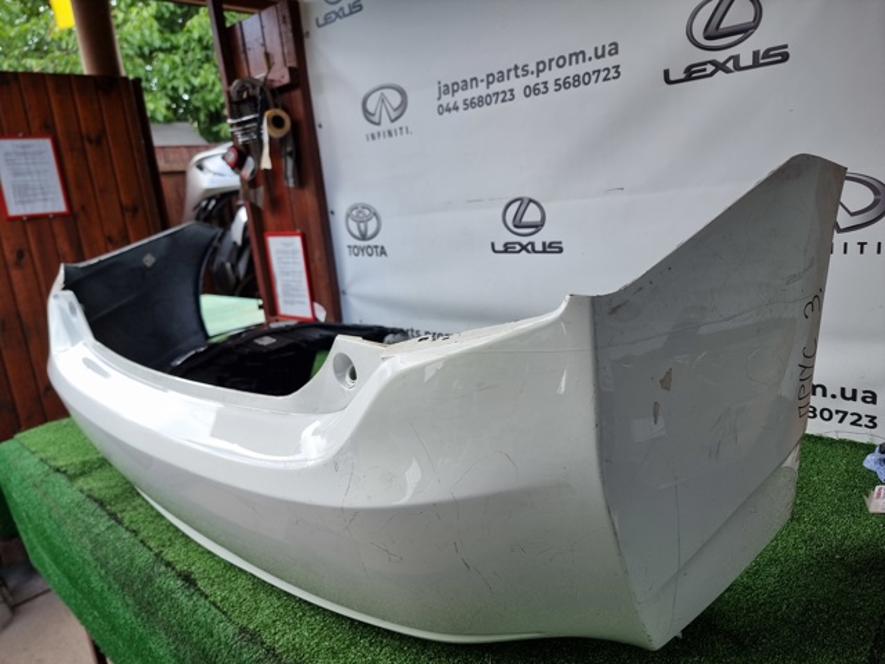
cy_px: 332
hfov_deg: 71.6
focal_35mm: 24
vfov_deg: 56.8
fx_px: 614
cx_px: 442
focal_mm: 6.7
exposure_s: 1/100
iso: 50
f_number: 1.8
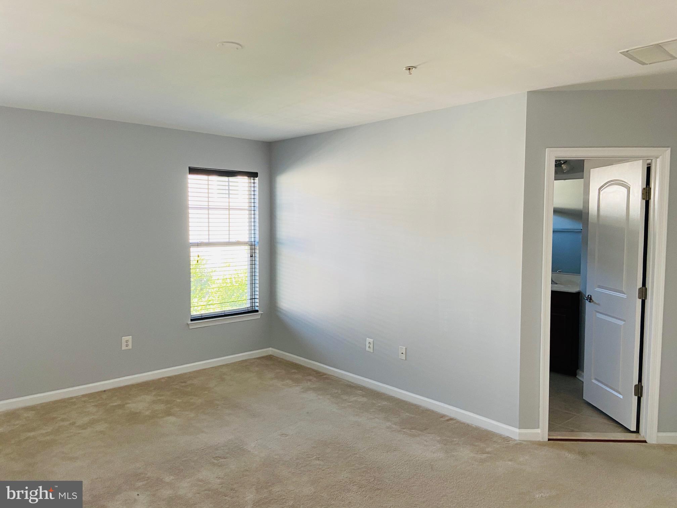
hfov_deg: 67.3
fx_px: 508
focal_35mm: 26
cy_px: 254
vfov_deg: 53.1
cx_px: 338
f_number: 1.8
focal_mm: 4.25
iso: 80
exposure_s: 1/60
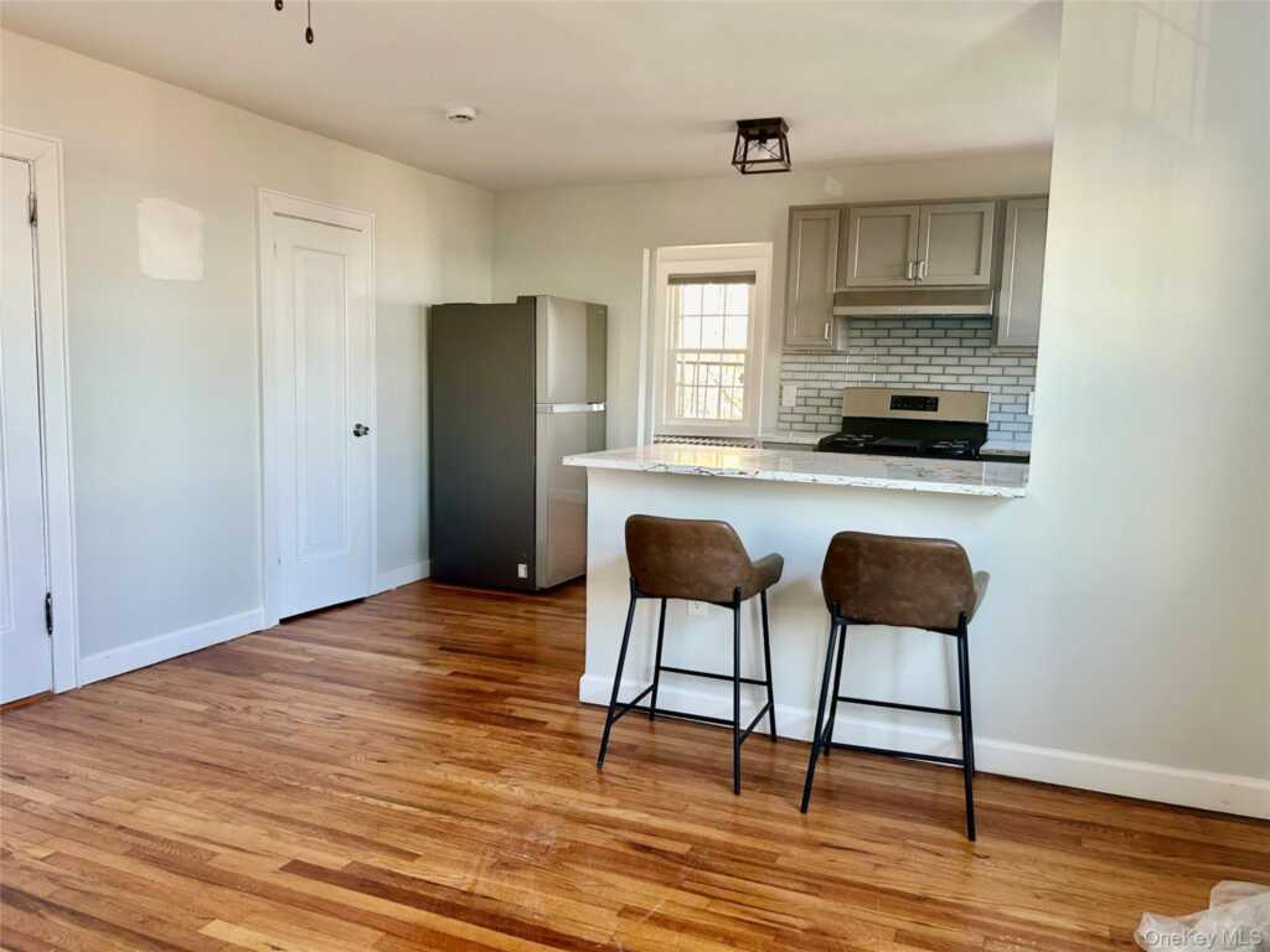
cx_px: 635
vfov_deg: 53.1
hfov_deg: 67.3
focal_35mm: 26
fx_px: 954
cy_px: 476
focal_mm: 5.7
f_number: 1.5
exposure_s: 1/49
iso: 100
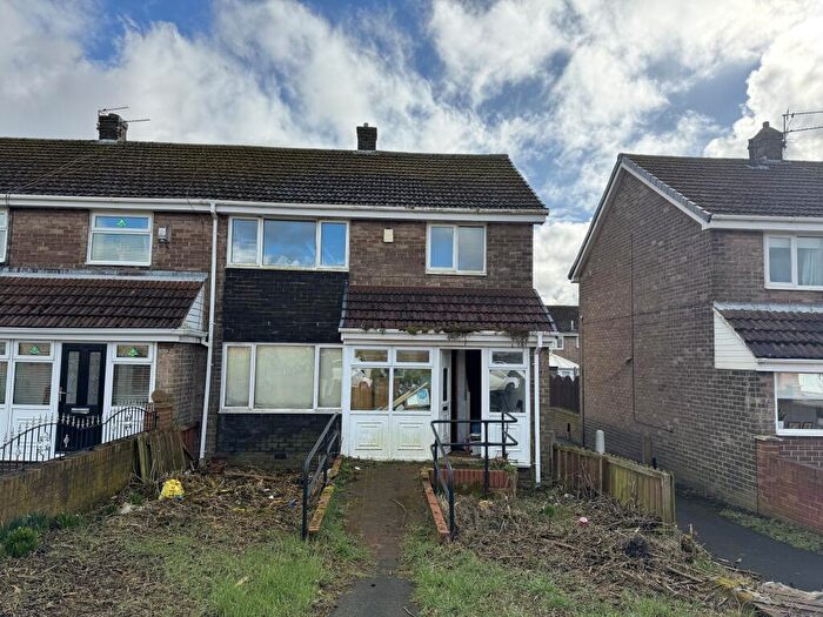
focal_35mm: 24
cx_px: 412
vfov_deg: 56.8
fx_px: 571
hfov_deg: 71.6
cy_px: 308
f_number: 1.78
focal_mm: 6.76
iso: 80
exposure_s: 1/3413
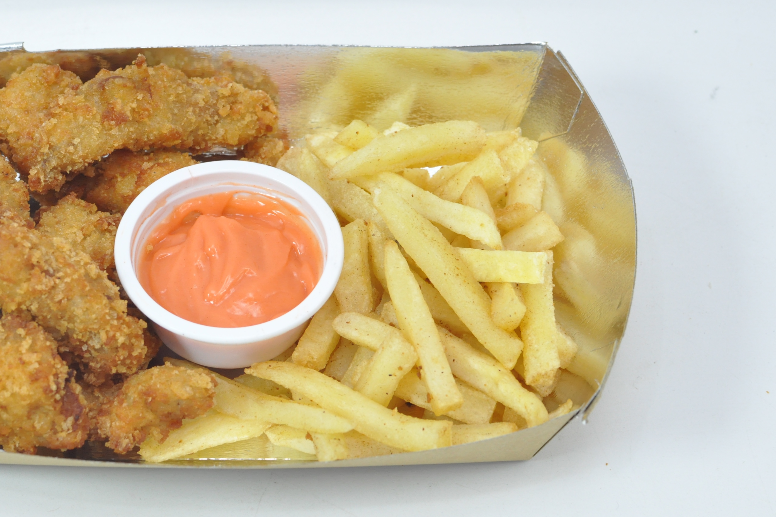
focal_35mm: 81
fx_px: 1741
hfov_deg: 24.9
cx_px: 215
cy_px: 237
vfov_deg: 16.9
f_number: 6.3
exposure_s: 1/80
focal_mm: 35
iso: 800
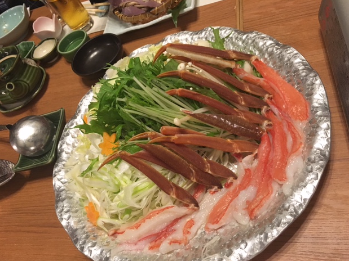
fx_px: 302
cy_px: 133
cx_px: 177
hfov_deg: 60.0
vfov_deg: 46.8
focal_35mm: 30
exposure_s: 1/30
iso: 200
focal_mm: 4.15
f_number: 2.2
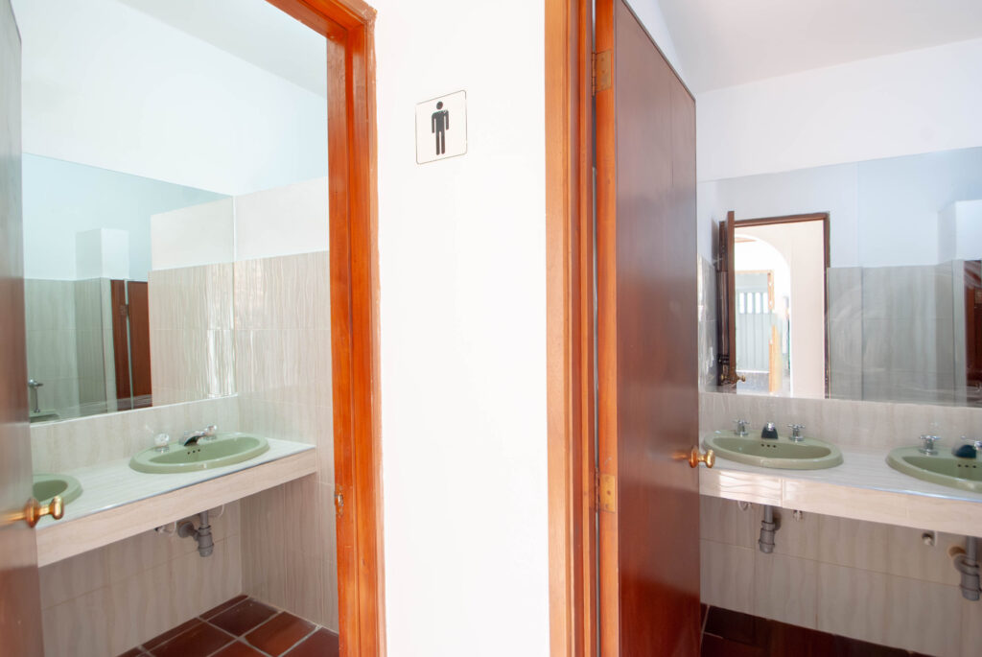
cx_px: 491
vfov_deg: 72.2
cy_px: 328
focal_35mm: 16
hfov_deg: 94.9
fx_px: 451
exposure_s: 1/80
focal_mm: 11
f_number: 6.3
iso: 400
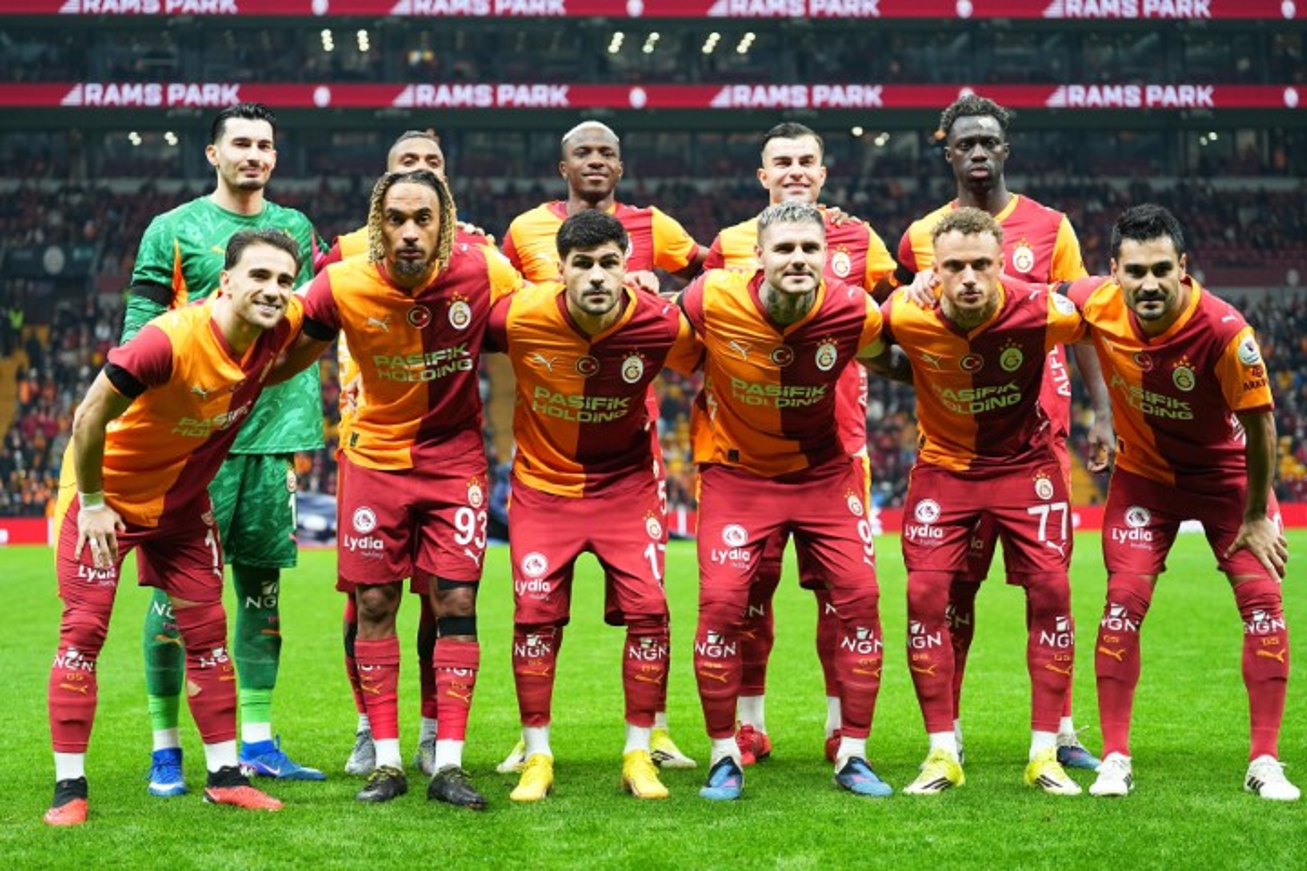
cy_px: 436
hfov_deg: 28.8
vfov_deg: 19.5
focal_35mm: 70
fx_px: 2541
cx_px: 654
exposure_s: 1/800
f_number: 2.8
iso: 2000
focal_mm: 70
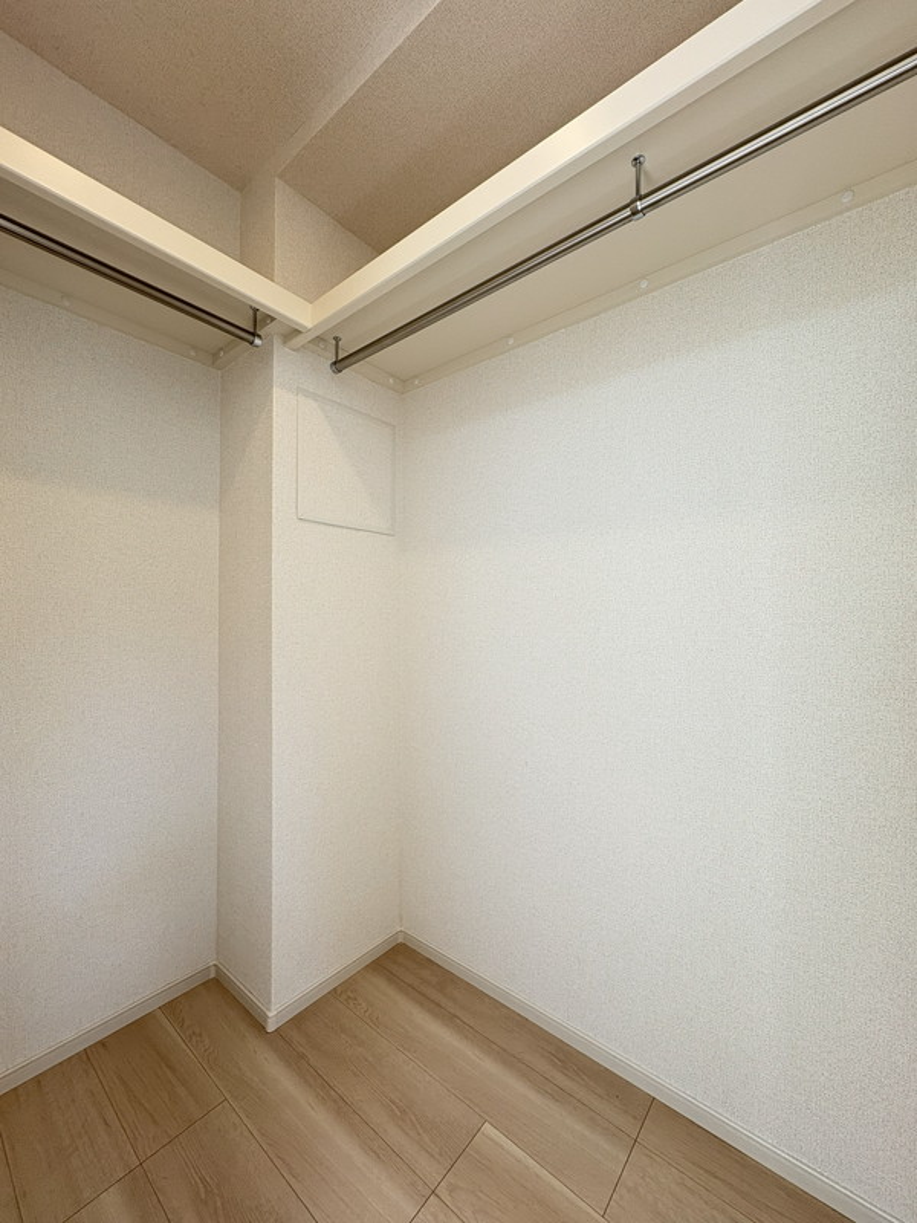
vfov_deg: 102.1
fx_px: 494
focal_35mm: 14
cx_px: 458
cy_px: 612
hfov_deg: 85.7
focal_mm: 2.22
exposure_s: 1/100
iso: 64
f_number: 2.2
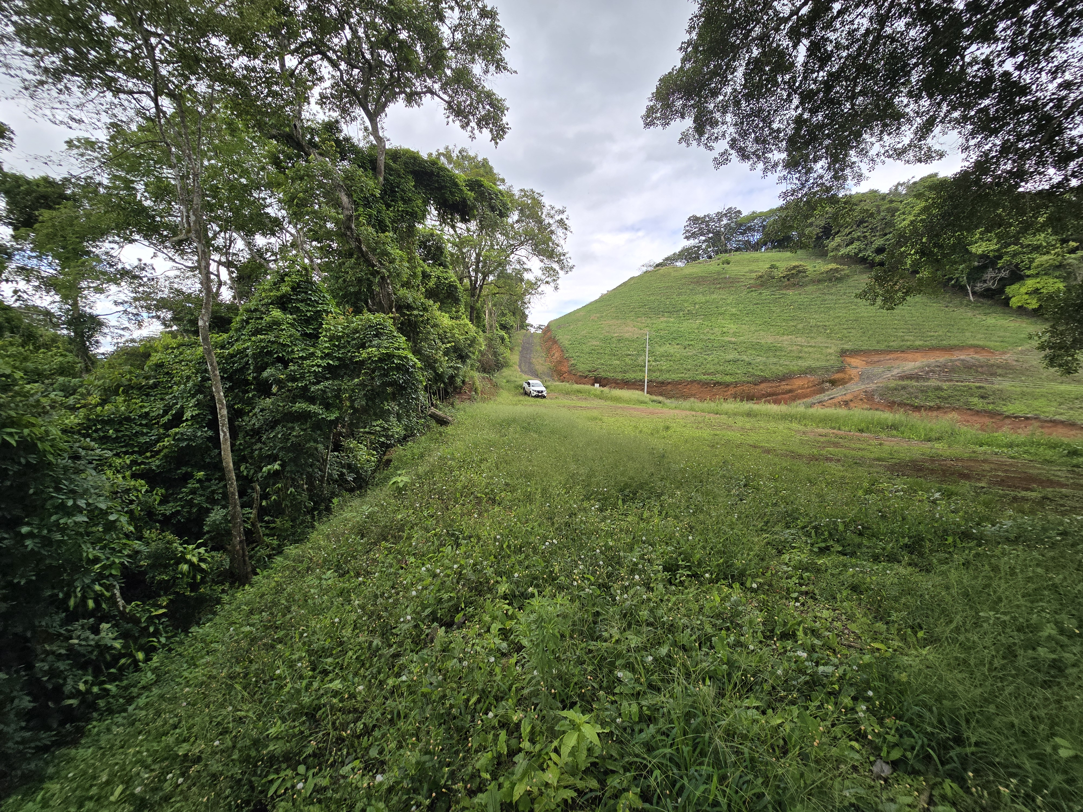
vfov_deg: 89.9
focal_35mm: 13
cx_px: 542
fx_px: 407
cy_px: 406
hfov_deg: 106.2
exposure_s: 1/629
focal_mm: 2.2
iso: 50
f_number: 2.2
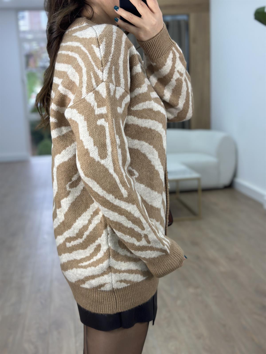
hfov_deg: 30.3
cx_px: 133
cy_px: 177
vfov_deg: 39.7
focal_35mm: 48
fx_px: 492
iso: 64
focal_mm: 6.86
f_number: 1.78
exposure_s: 1/100
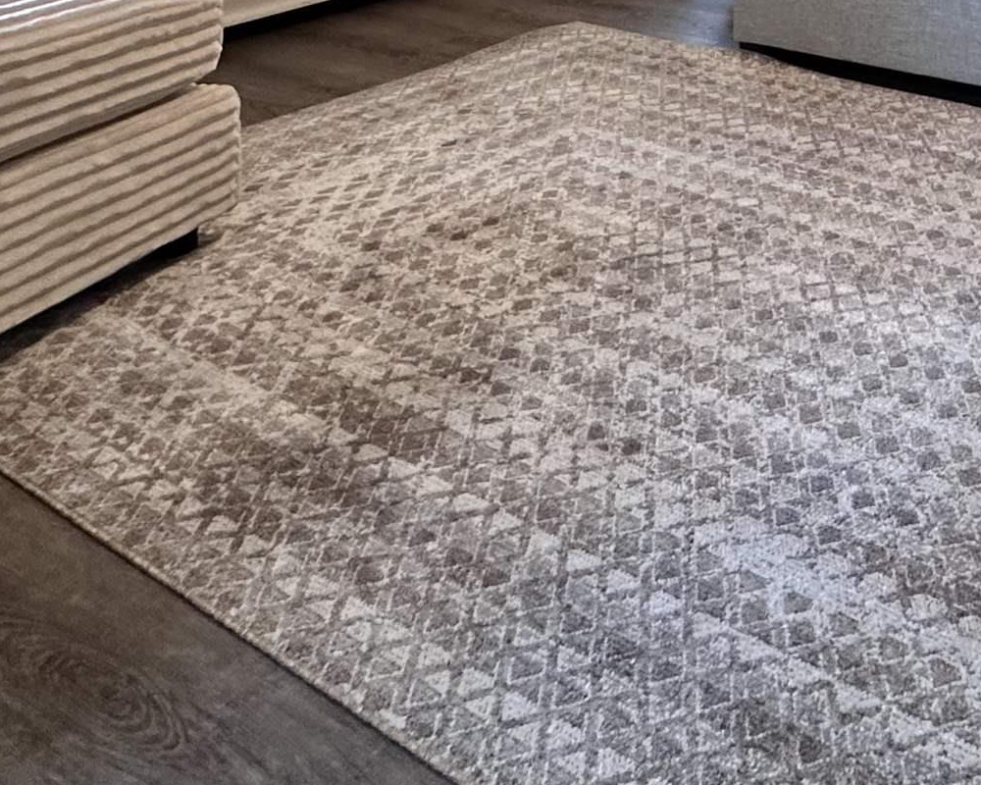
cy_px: -293
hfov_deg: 38.4
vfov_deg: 28.0
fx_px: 1219
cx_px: 1001
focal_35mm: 42
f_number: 2.2
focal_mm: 2.22
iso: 250
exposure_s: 1/120
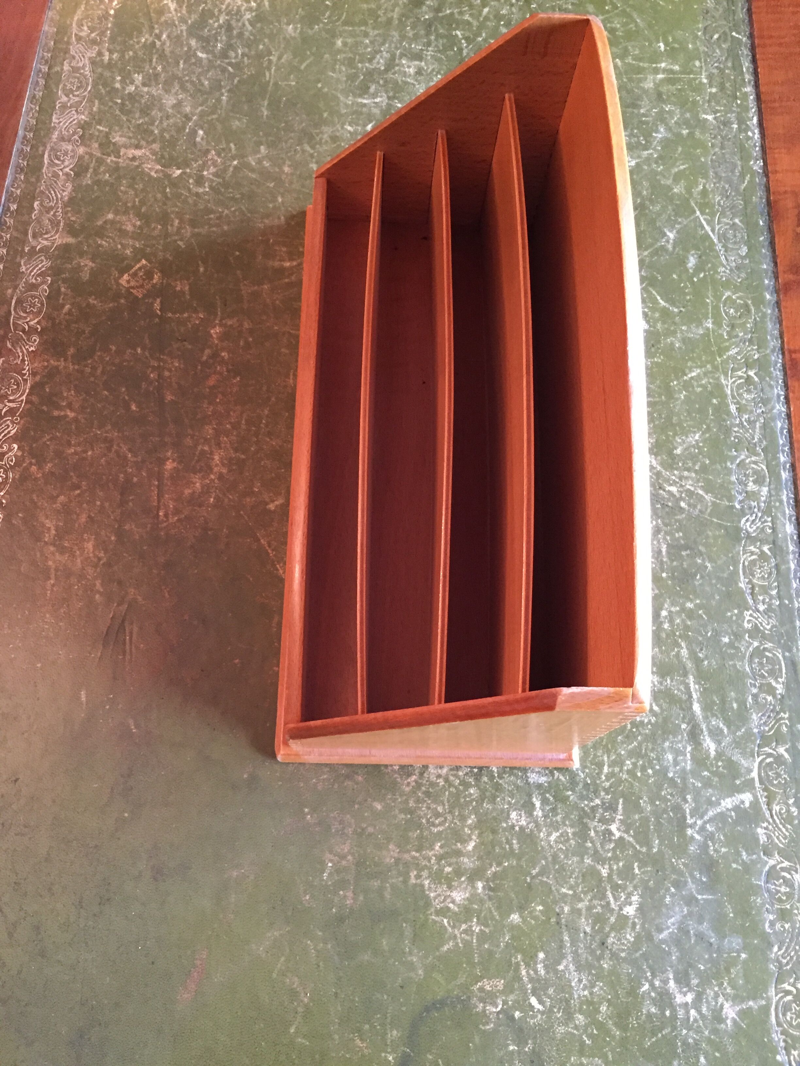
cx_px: 400
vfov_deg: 61.7
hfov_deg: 48.2
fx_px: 894
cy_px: 533
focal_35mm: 29
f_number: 2.2
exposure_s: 1/17
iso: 320
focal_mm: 4.15
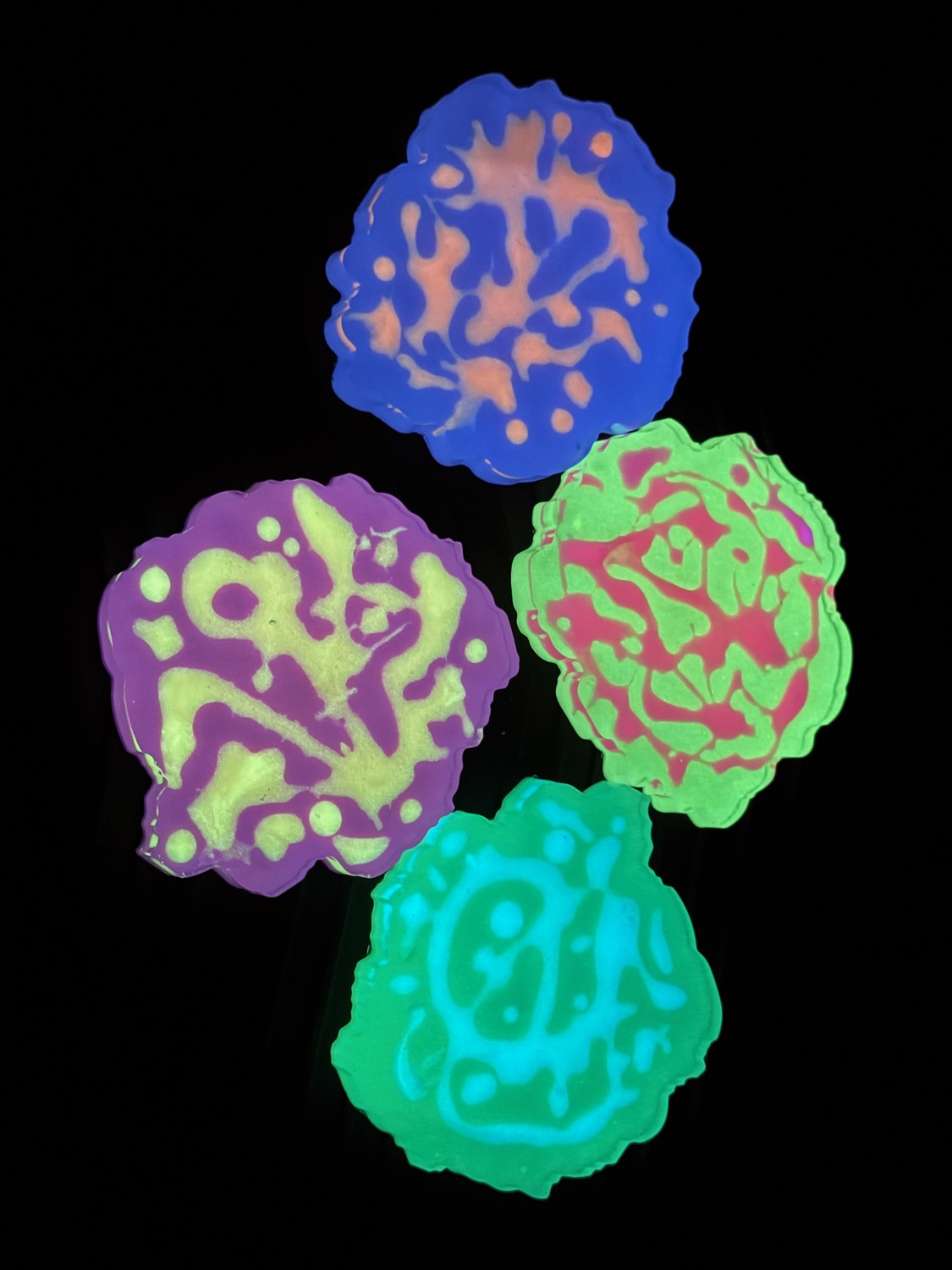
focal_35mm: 48
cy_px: 635
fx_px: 1760
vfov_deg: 39.7
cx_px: 476
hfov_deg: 30.3
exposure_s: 1/9
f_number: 1.78
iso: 500
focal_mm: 6.76
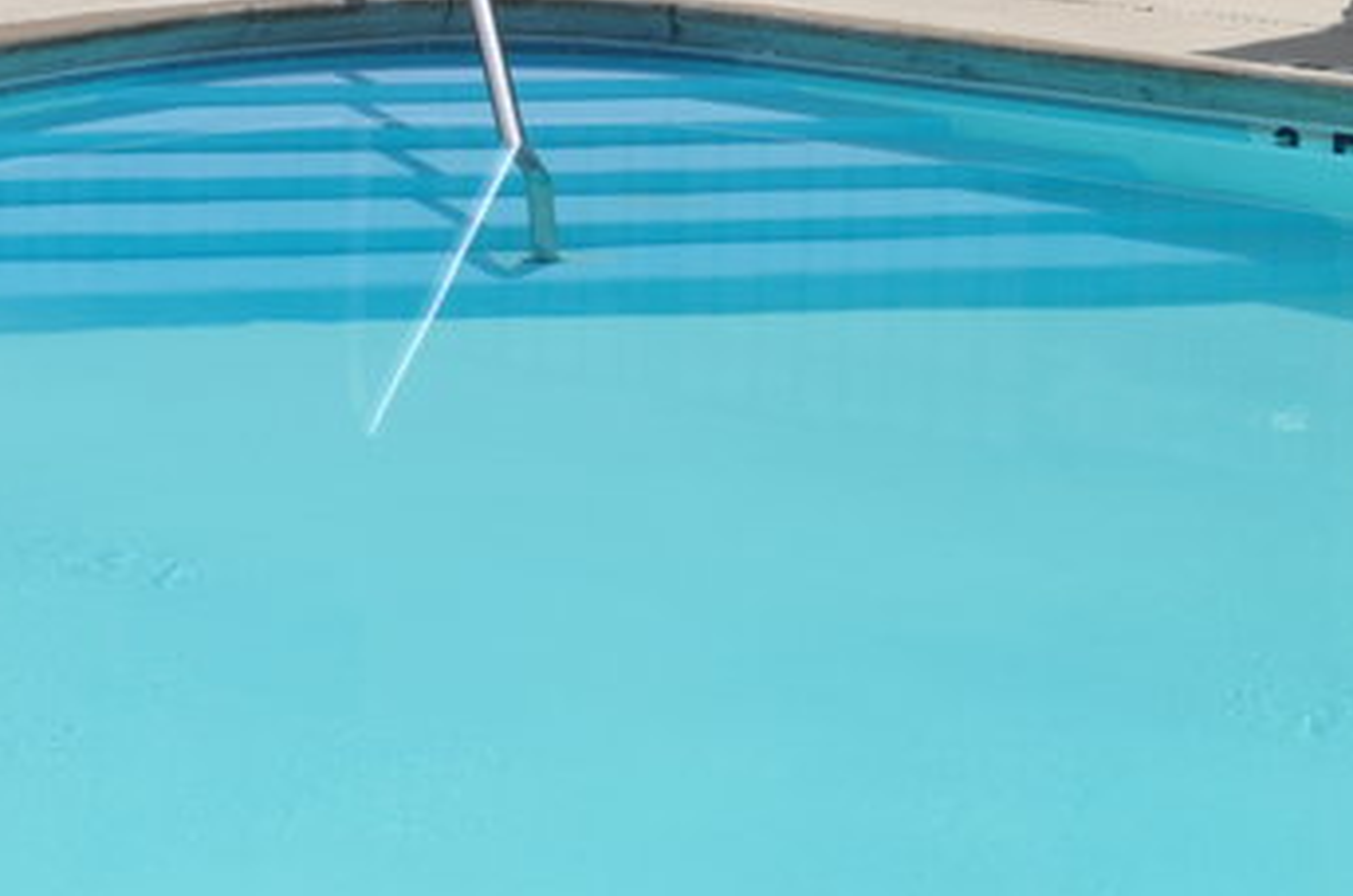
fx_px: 4583
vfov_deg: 11.1
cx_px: -106
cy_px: 29
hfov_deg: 16.3
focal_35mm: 122
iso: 200
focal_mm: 35
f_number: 18
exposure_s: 1/200
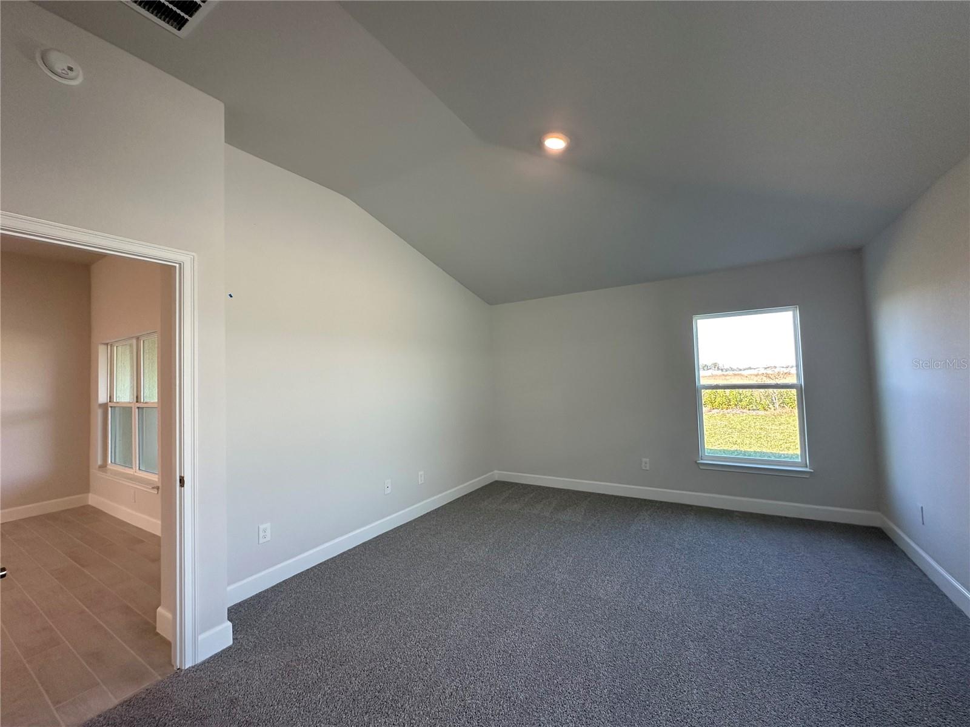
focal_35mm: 14
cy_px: 364
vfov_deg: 85.7
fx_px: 392
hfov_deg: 102.1
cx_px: 485
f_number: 2.2
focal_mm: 2.22
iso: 160
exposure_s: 1/120
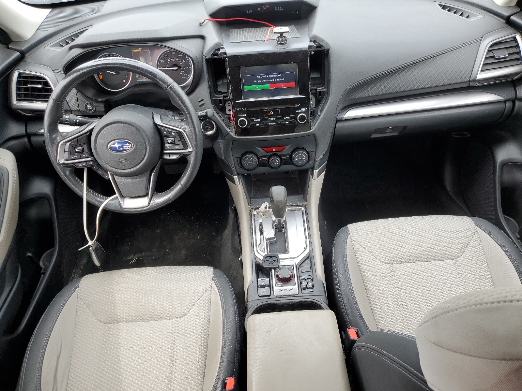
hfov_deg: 67.3
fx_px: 392
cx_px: 261
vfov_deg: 53.1
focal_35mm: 26
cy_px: 196
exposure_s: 1/185
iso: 50
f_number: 1.5
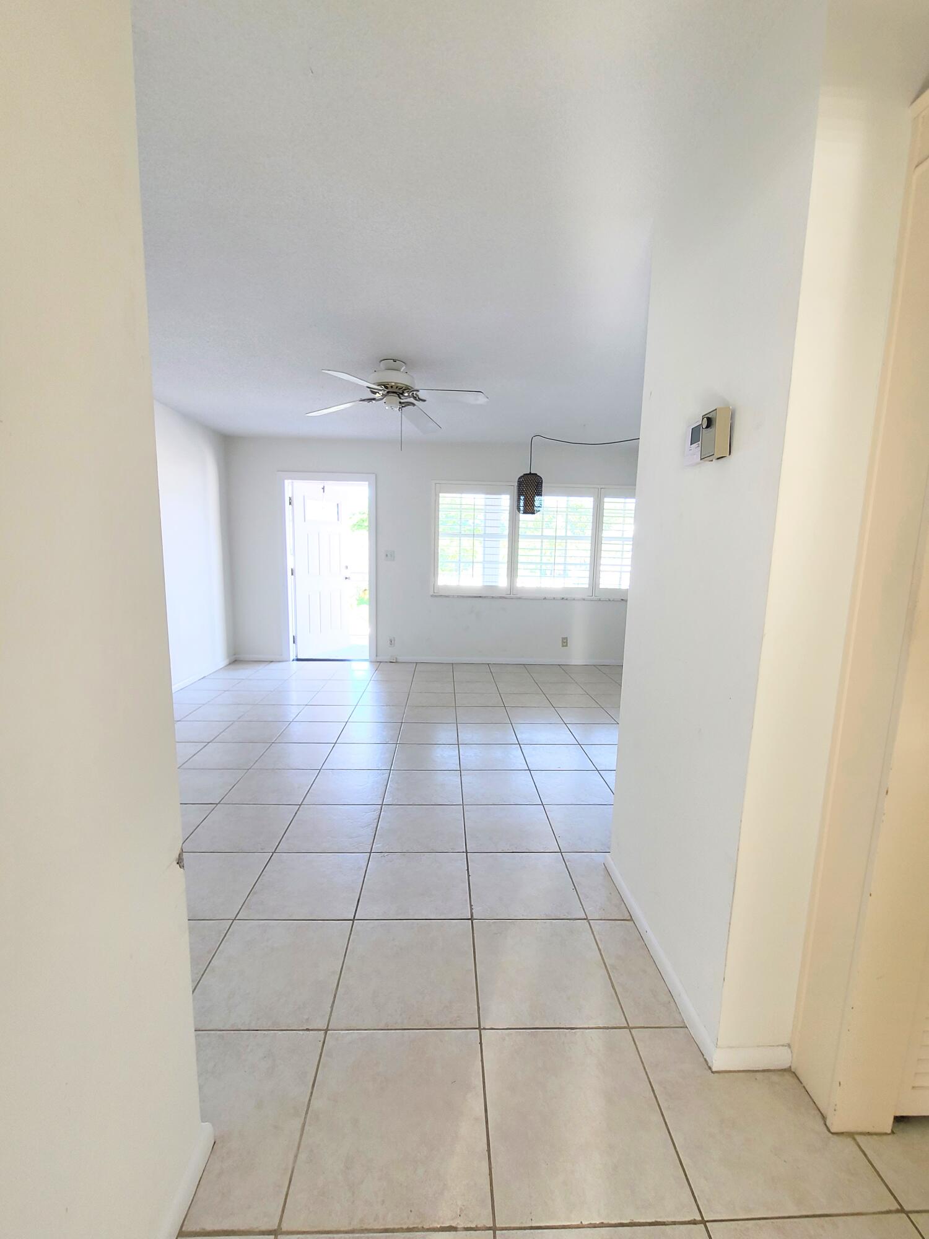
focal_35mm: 13
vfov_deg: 106.2
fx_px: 465
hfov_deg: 89.9
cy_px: 620
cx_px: 464
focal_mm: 2.2
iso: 80
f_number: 2.2
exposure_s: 1/120
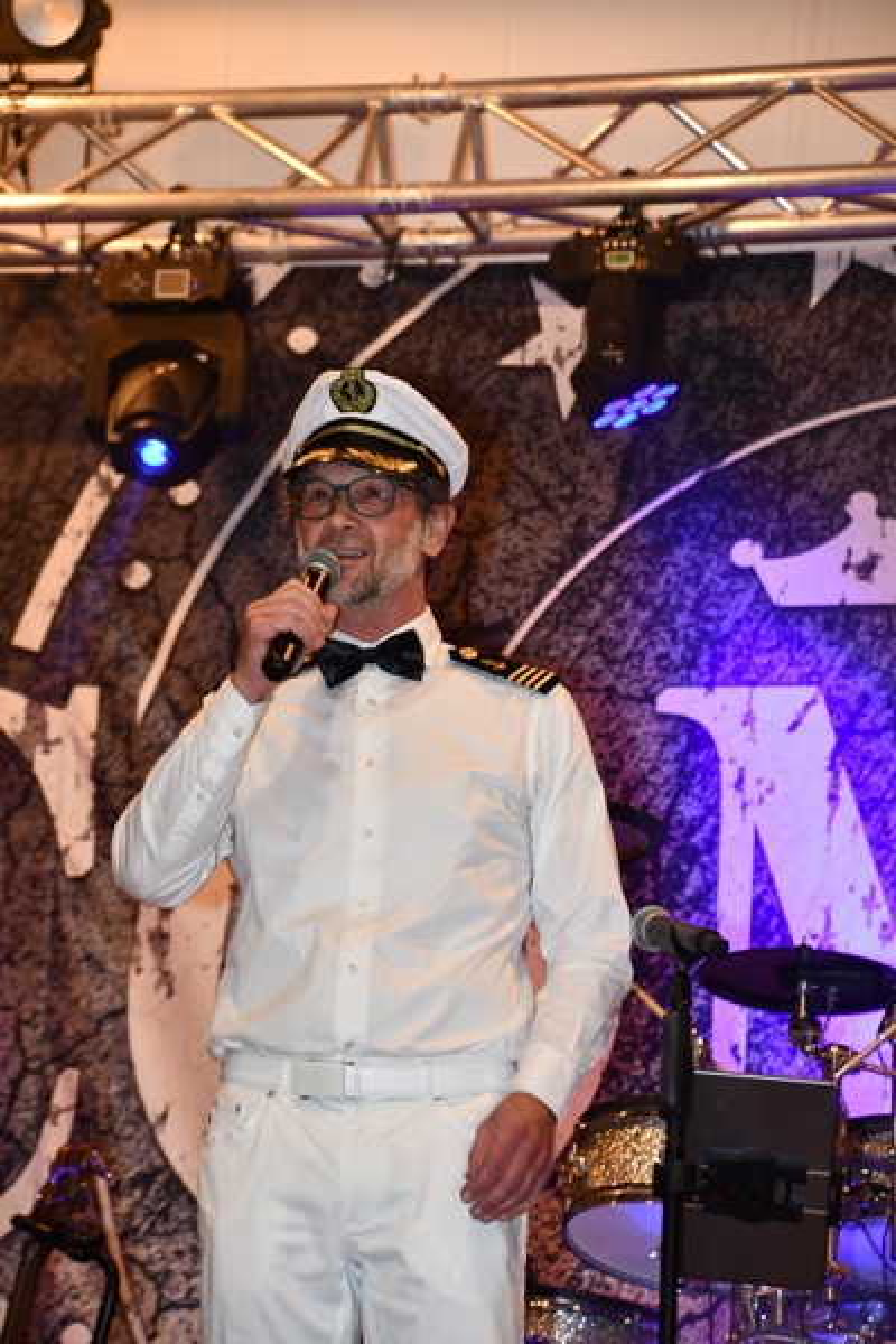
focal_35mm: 165
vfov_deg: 12.5
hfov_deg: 8.3
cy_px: 672
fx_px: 6160
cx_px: 448
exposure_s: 1/60
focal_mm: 110
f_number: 5.6
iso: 1000
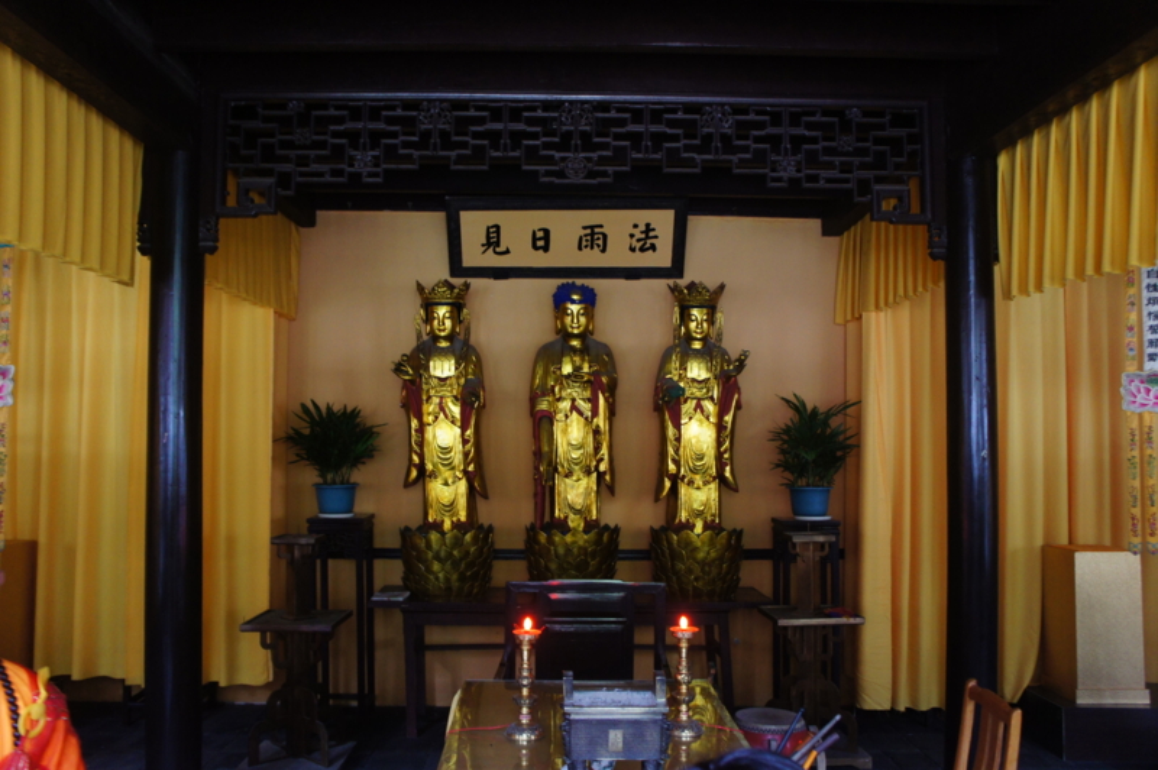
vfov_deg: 43.5
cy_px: 385
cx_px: 579
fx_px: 964
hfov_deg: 62.0
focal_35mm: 30
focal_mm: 20
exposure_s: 1/30
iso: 1000
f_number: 4
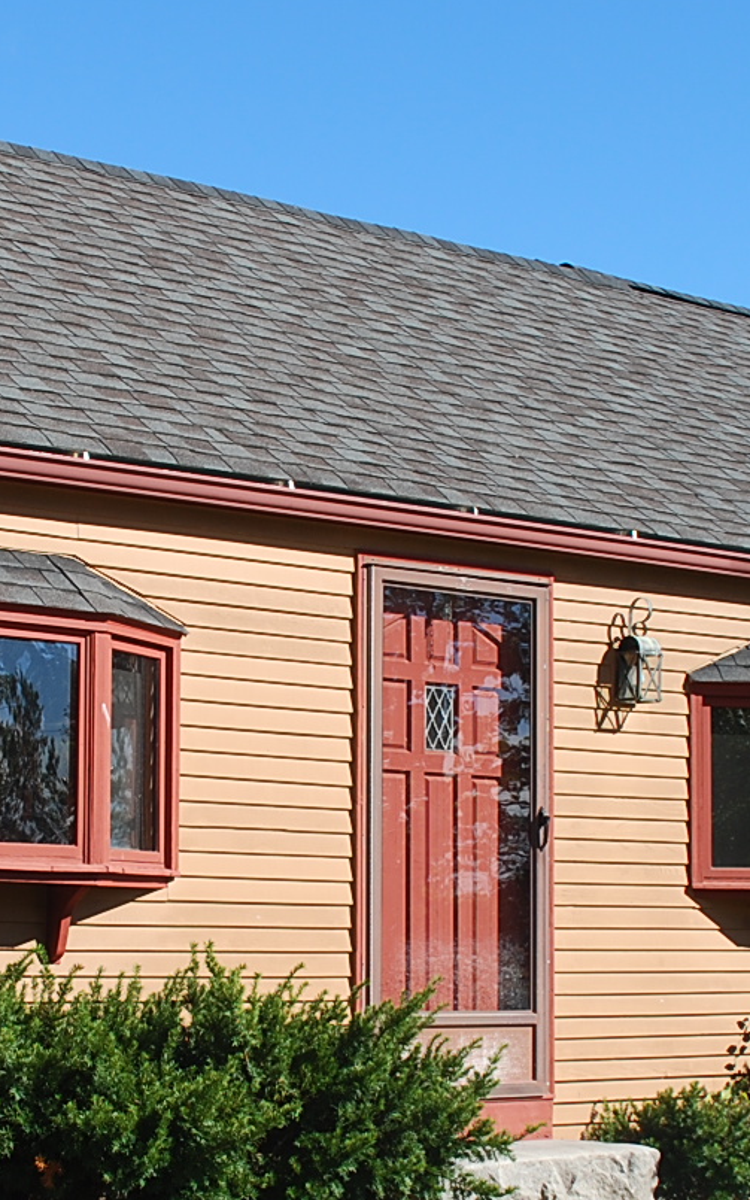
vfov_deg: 25.4
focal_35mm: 81
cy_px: 806
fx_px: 2649
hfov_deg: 16.1
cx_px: 297
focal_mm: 22
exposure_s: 1/200
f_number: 7.1
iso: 100
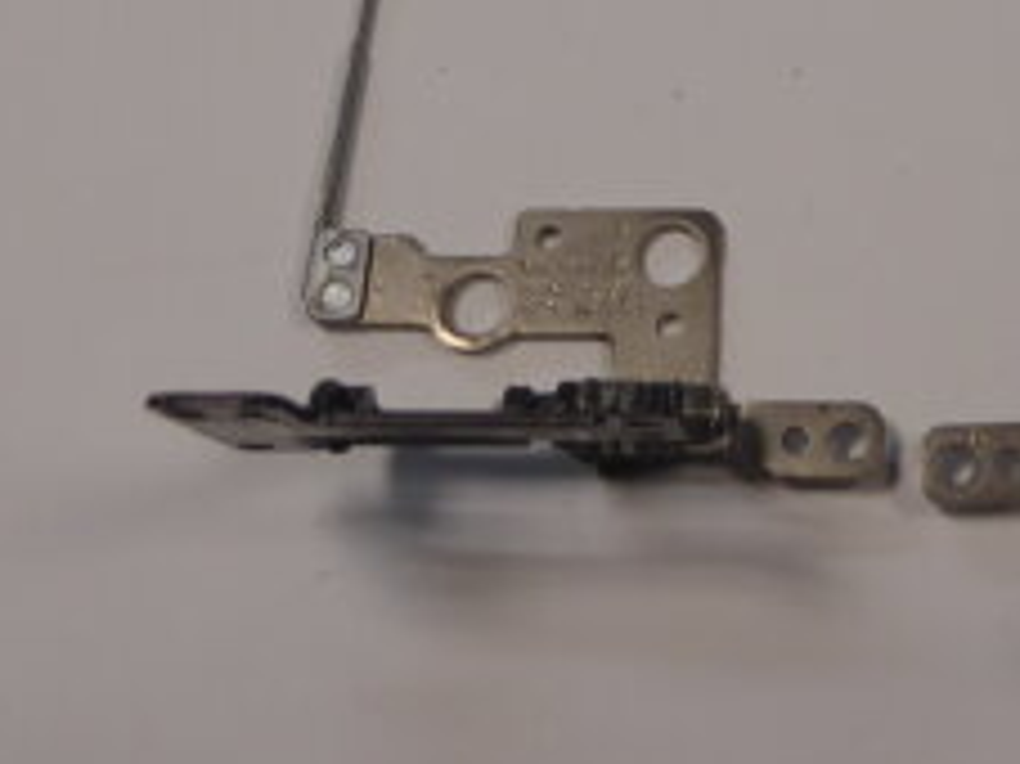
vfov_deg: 21.0
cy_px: -108
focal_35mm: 66
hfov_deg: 28.8
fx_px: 1944
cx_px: 795
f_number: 3.3
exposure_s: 1/60
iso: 125
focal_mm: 4.3
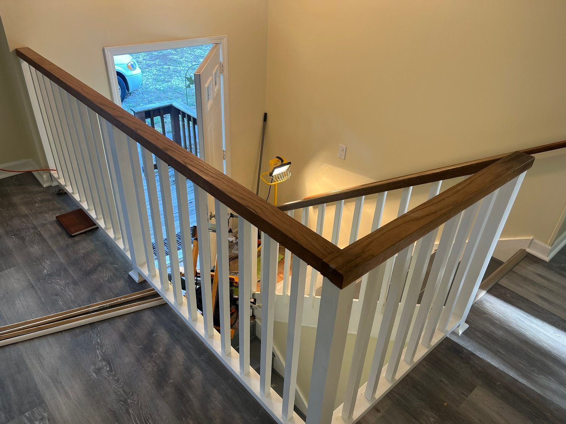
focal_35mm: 26
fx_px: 425
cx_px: 283
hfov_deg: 67.3
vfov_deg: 53.1
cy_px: 212
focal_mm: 5.1
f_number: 1.6
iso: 80
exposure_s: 1/60
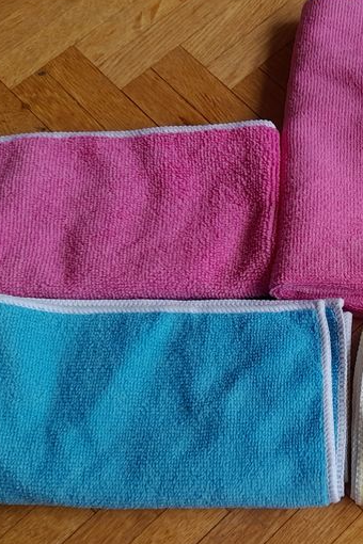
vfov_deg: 38.7
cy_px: 322
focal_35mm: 51
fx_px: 771
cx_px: 385
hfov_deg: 24.9
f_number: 2
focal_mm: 4.6
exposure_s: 1/100
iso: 32
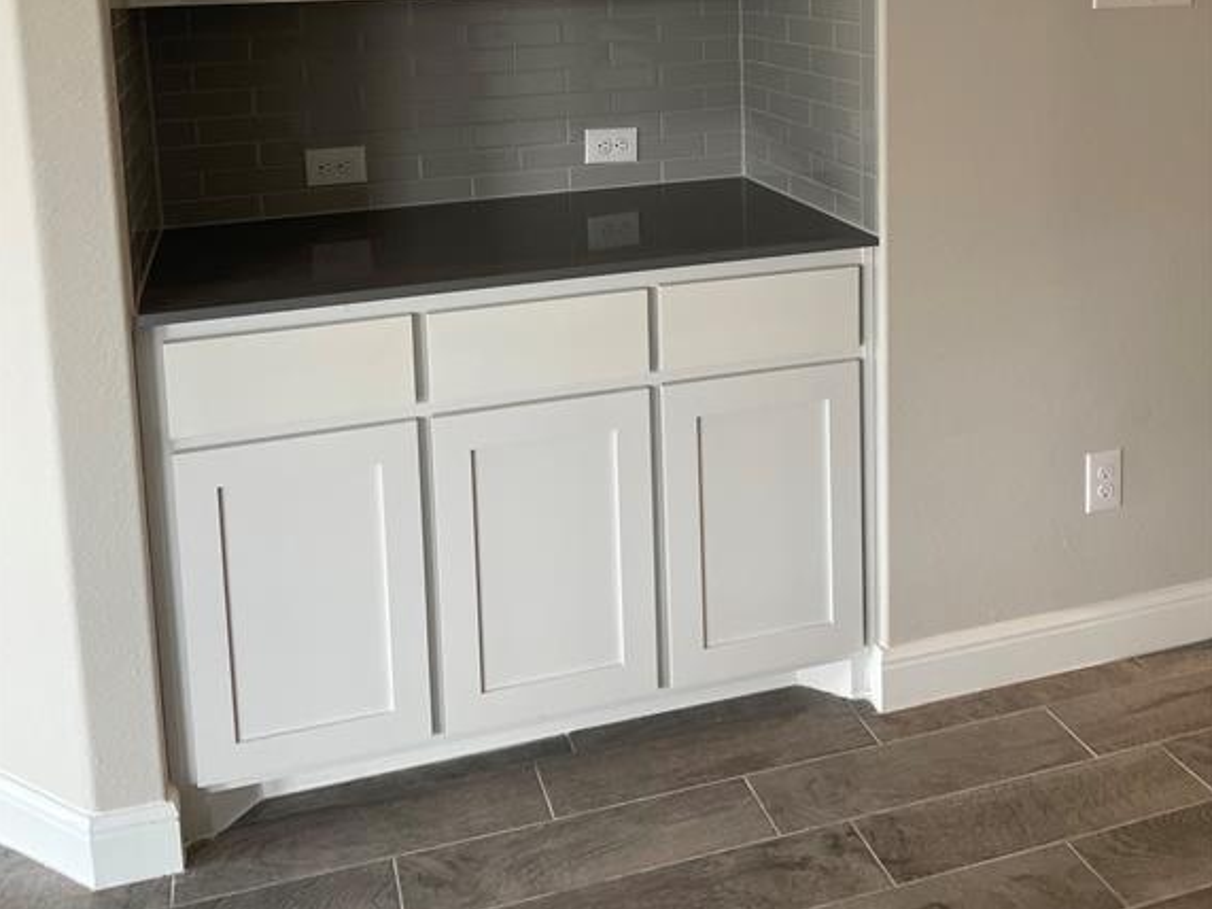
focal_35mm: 35
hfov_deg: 52.6
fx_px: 1225
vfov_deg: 38.5
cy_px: 127
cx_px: 605
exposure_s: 1/60
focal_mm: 4.2
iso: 200
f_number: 1.6
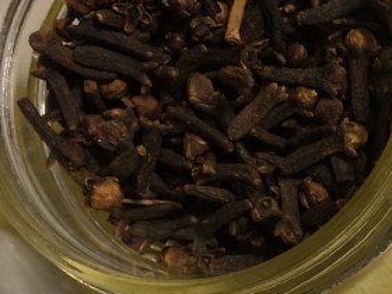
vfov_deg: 19.1
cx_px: 463
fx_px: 872
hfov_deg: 23.3
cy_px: 199
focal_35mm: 77
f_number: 2.2
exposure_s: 1/30
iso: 50
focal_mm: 4.15
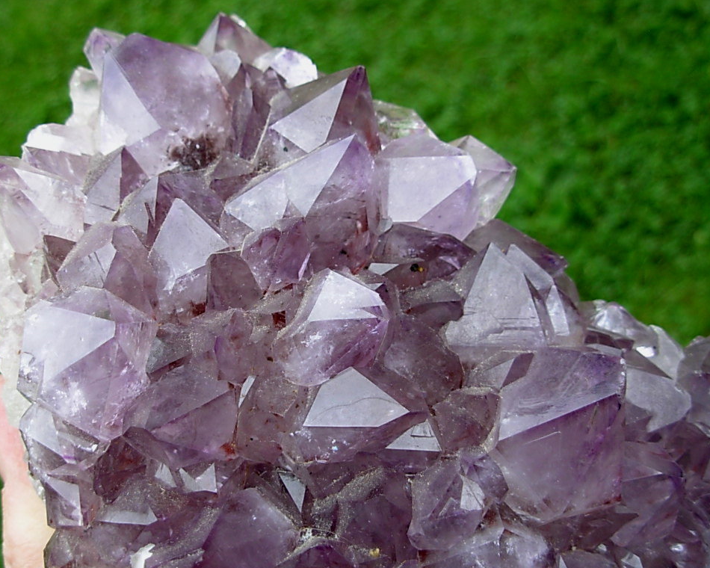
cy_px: 286
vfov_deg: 37.3
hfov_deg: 45.8
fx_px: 841
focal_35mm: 40
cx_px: 328
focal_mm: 6.3
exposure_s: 1/256
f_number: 2.9
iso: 50
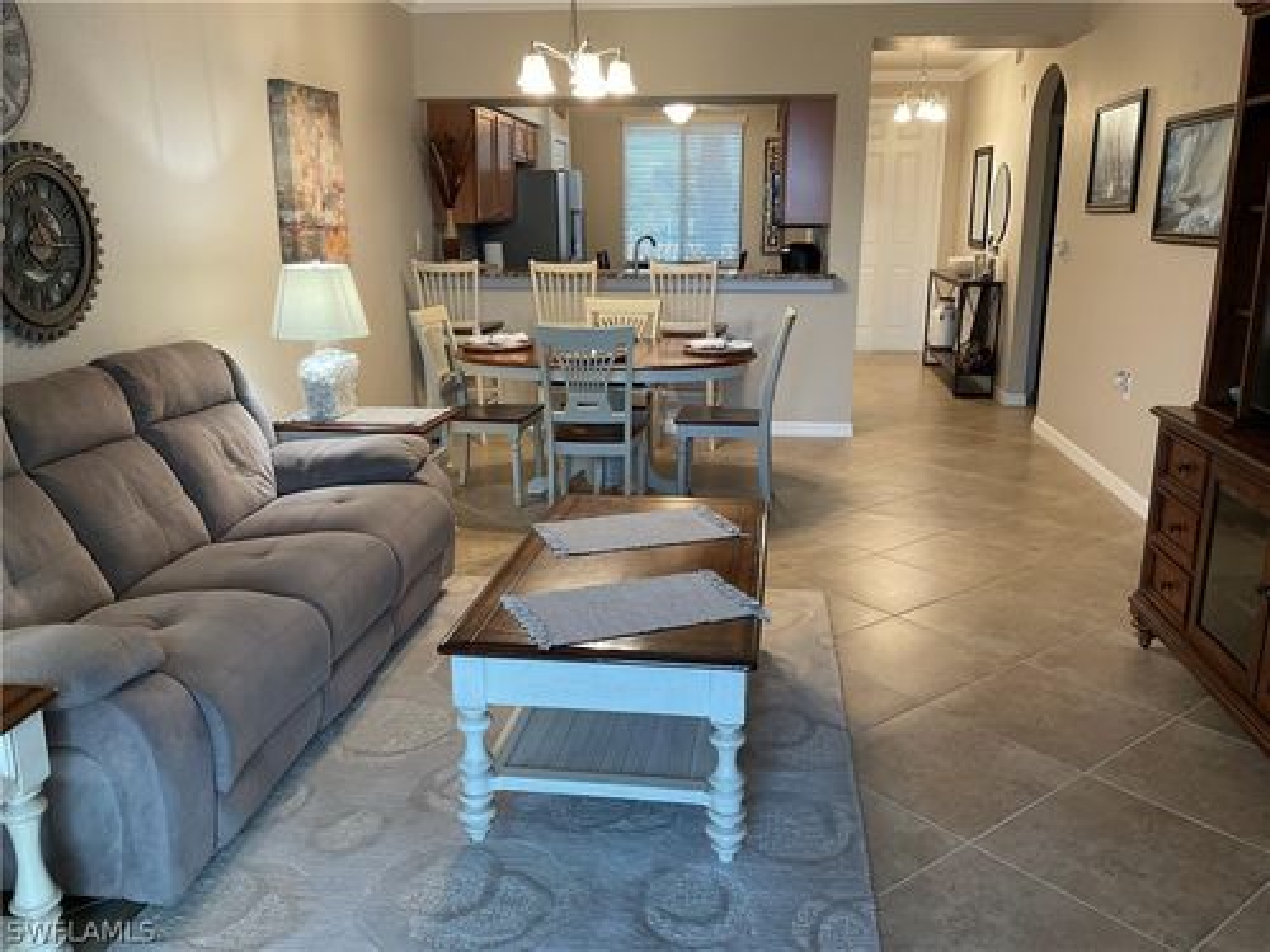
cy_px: 476
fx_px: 1064
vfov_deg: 48.2
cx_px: 635
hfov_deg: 61.7
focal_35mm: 29
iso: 100
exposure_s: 1/60
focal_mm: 3
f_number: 1.8
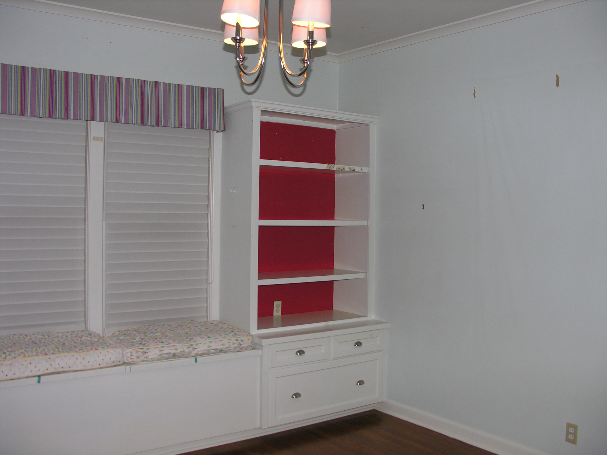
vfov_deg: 40.7
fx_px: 614
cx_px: 304
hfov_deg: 52.6
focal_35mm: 35
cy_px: 228
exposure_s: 1/60.1
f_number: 2.8
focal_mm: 8.9
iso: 50
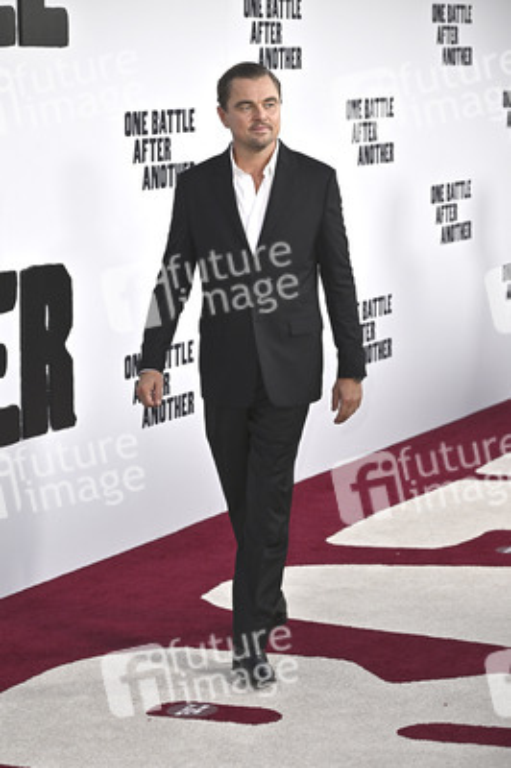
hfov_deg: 14.4
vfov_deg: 21.5
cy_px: 384
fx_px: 2026
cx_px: 256
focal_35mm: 95
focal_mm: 95
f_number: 5
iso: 800
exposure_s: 1/320
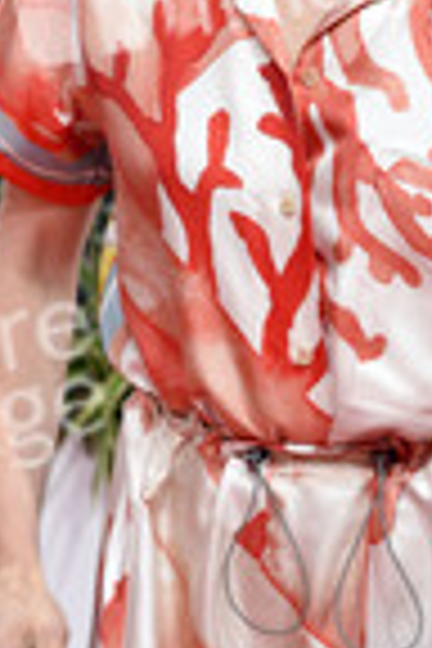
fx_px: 5994
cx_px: 364
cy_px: 184
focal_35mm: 333
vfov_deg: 6.2
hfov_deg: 4.1
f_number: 6.3
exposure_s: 1/160
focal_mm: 120
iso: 400
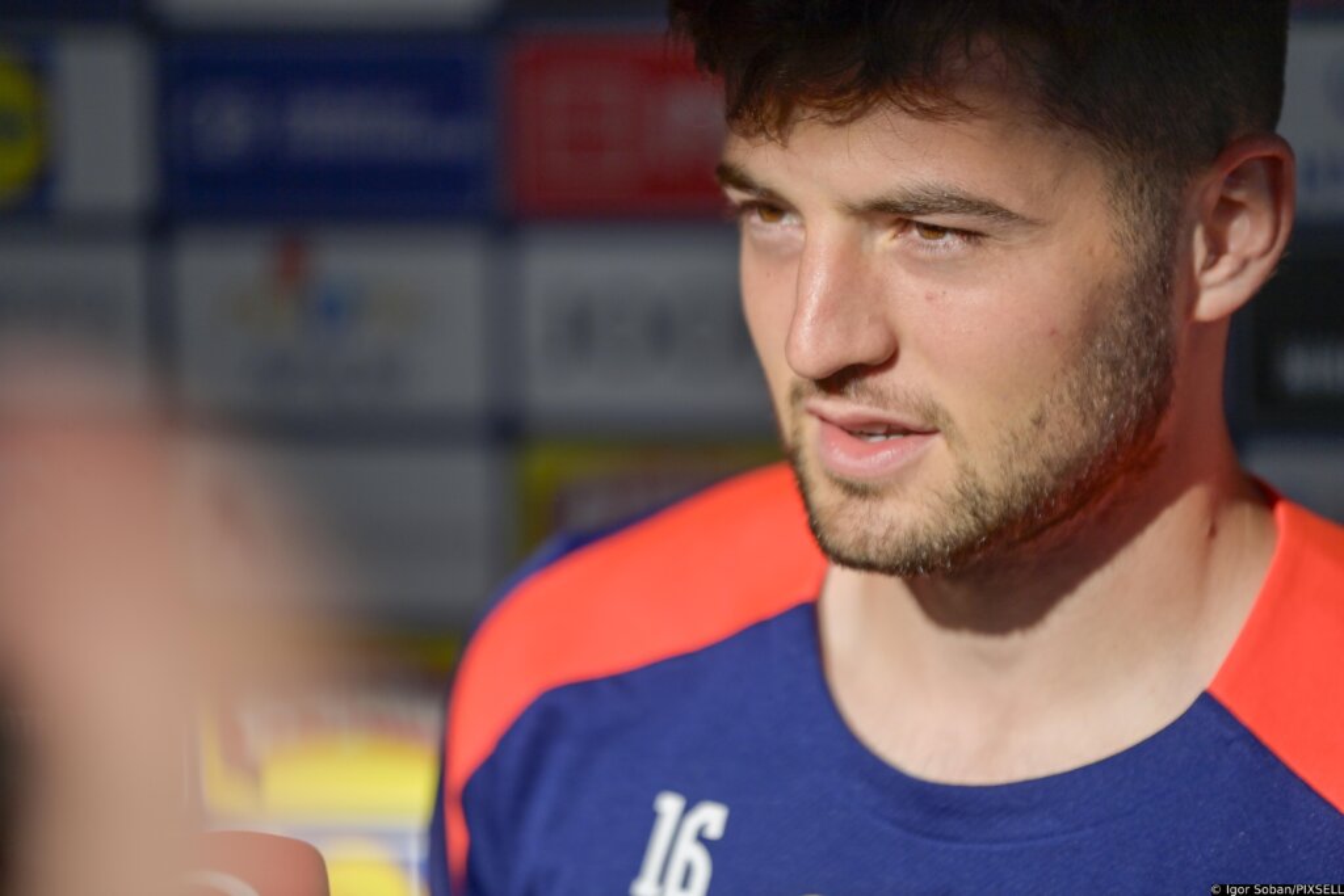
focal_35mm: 200
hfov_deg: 10.3
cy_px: 448
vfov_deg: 6.9
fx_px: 7467
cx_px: 672
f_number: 2.8
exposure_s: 1/4000
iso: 125
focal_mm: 200
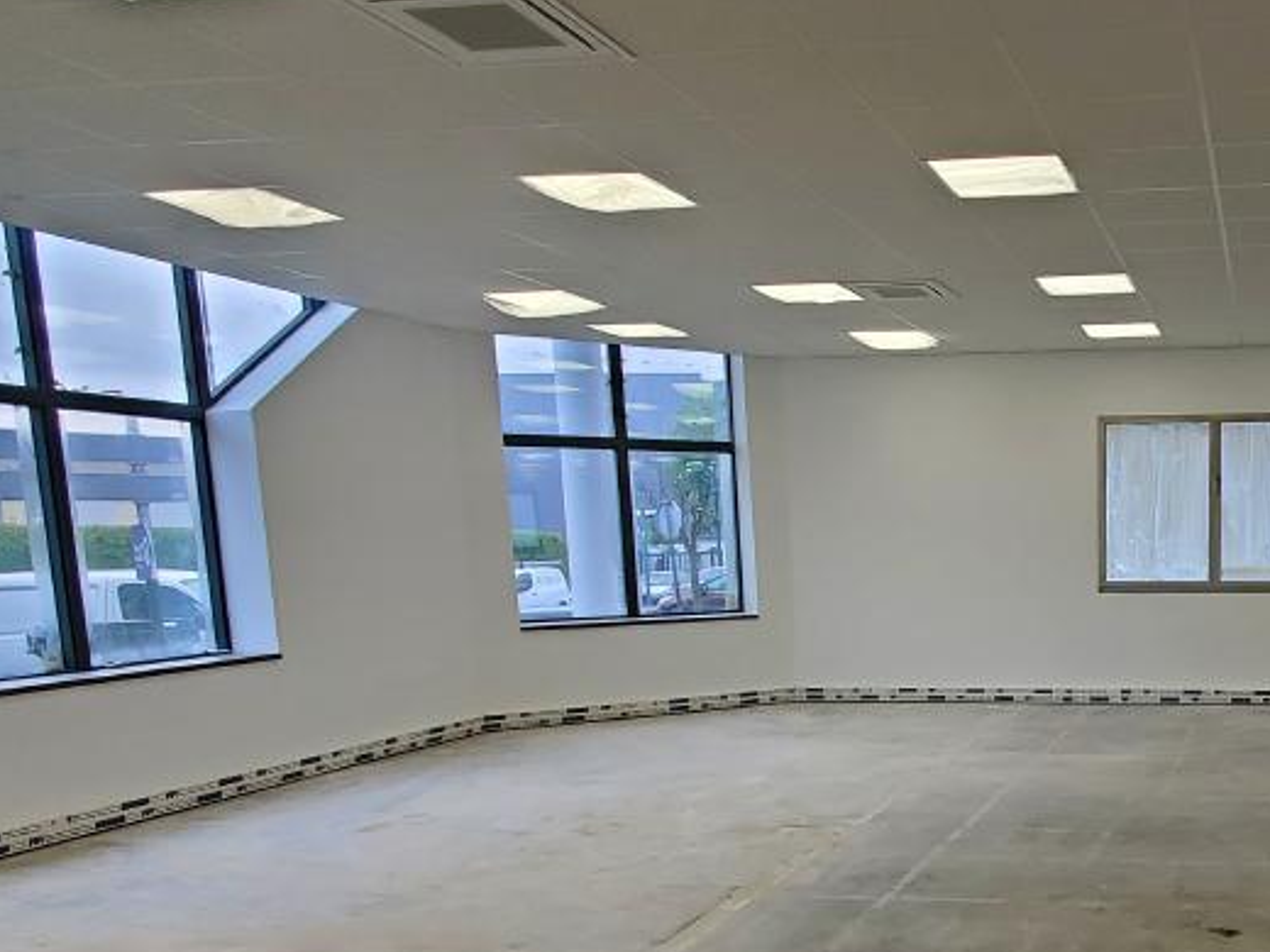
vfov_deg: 42.8
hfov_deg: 51.7
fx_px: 1174
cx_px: 1087
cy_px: 715
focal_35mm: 32
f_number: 2.2
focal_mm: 1.8
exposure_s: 1/100
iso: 64
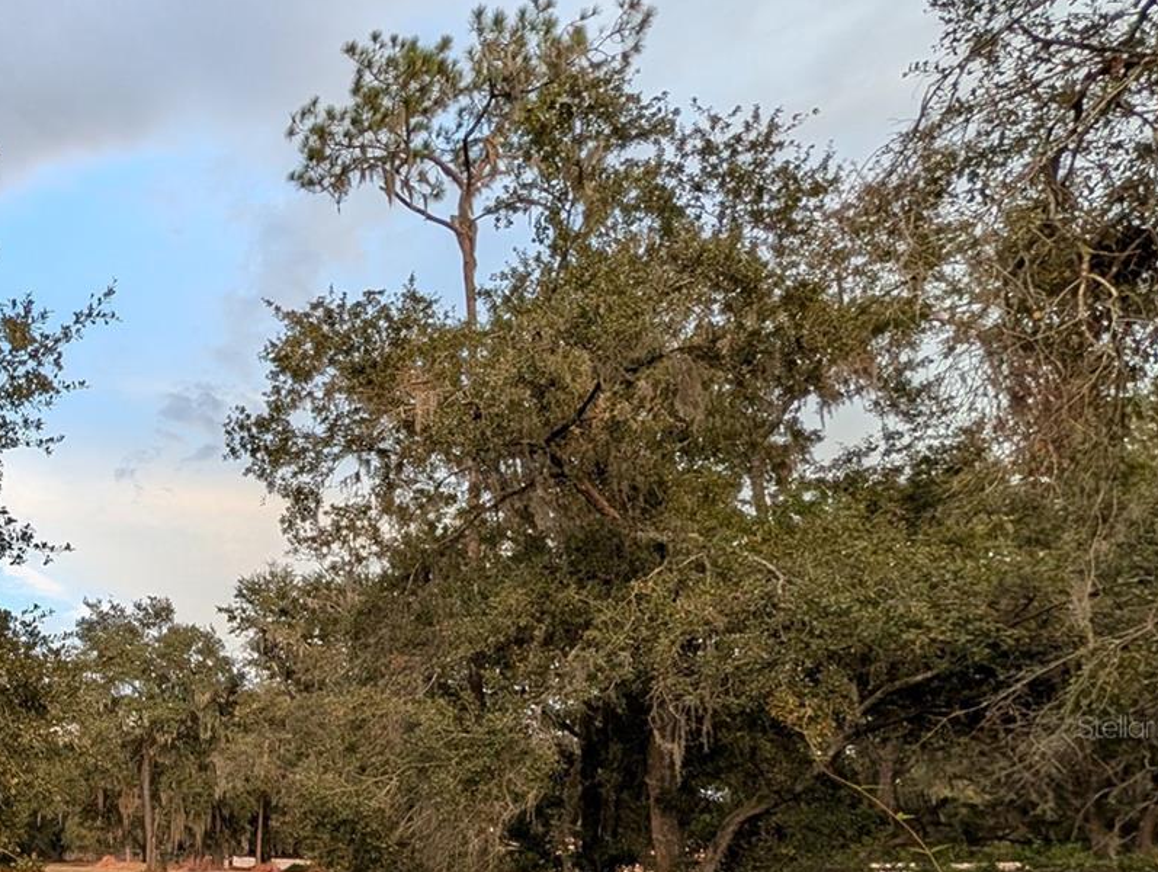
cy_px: 727
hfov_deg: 57.9
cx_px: 57
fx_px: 804
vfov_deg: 52.3
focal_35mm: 24
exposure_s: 1/83.6
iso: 50
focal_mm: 2.02
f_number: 1.7
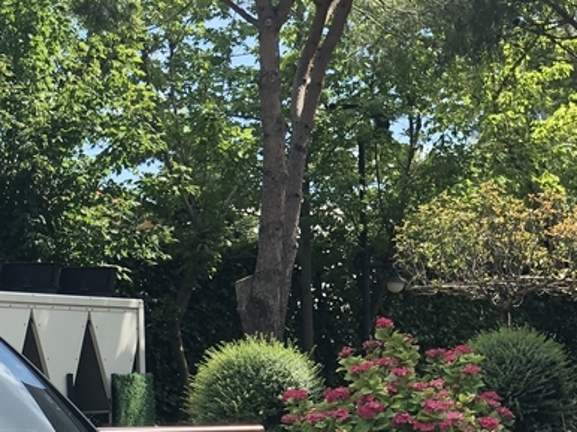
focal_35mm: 138
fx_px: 2299
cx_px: -118
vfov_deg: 10.7
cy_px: 401
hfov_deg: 13.9
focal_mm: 6
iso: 16
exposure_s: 1/355
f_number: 2.4
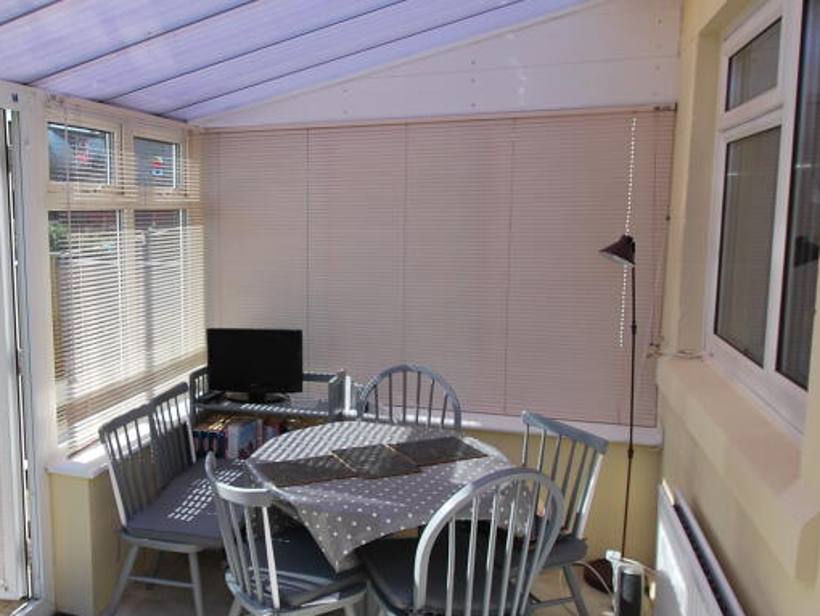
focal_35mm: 29
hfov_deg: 59.7
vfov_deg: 48.2
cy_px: 282
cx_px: 251
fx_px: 687
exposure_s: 1/200
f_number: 7.1
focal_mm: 10
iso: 100
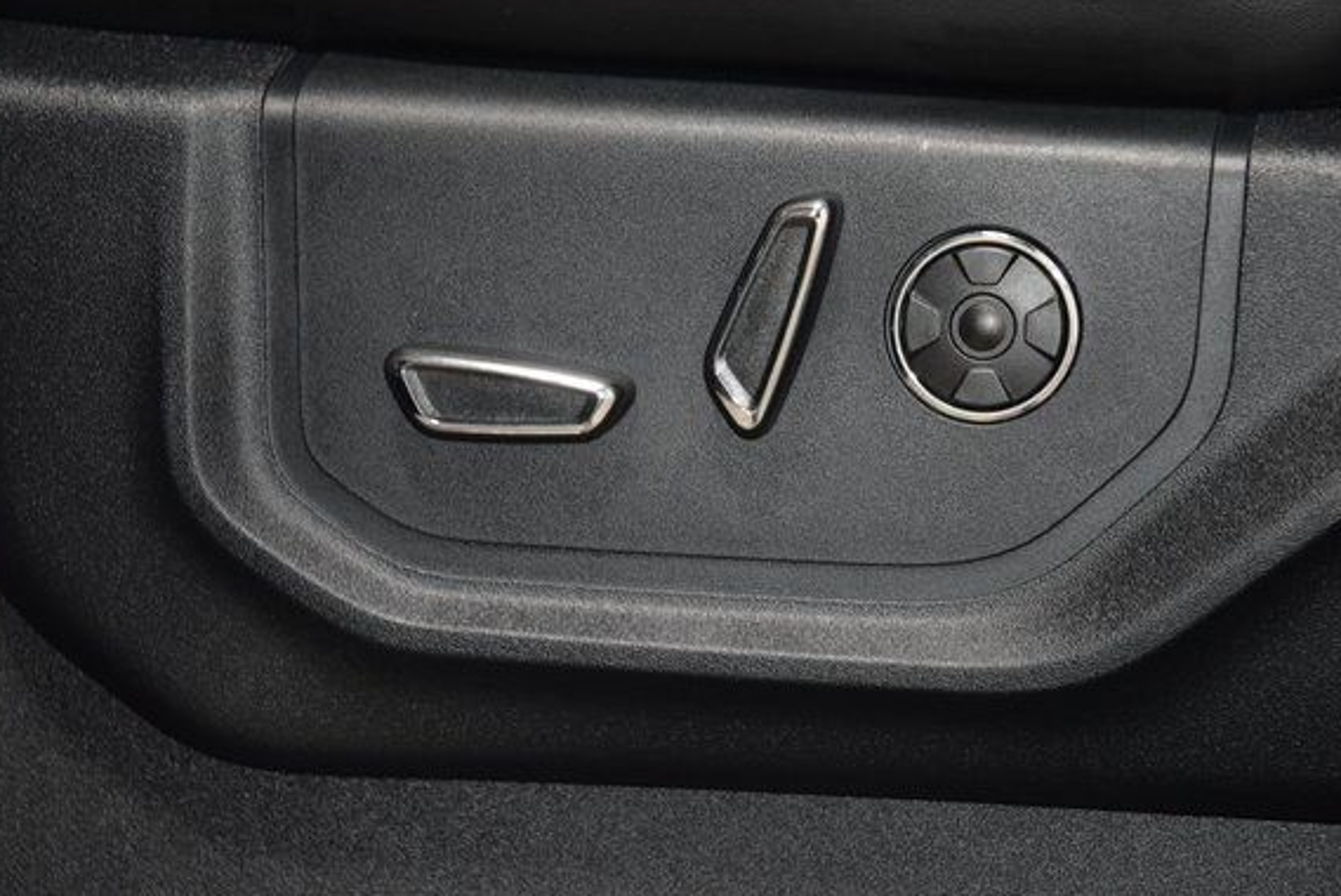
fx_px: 4398
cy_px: 440
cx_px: 648
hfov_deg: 17.3
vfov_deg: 11.6
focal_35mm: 118
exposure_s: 1/60
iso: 2800
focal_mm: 70
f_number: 4.5
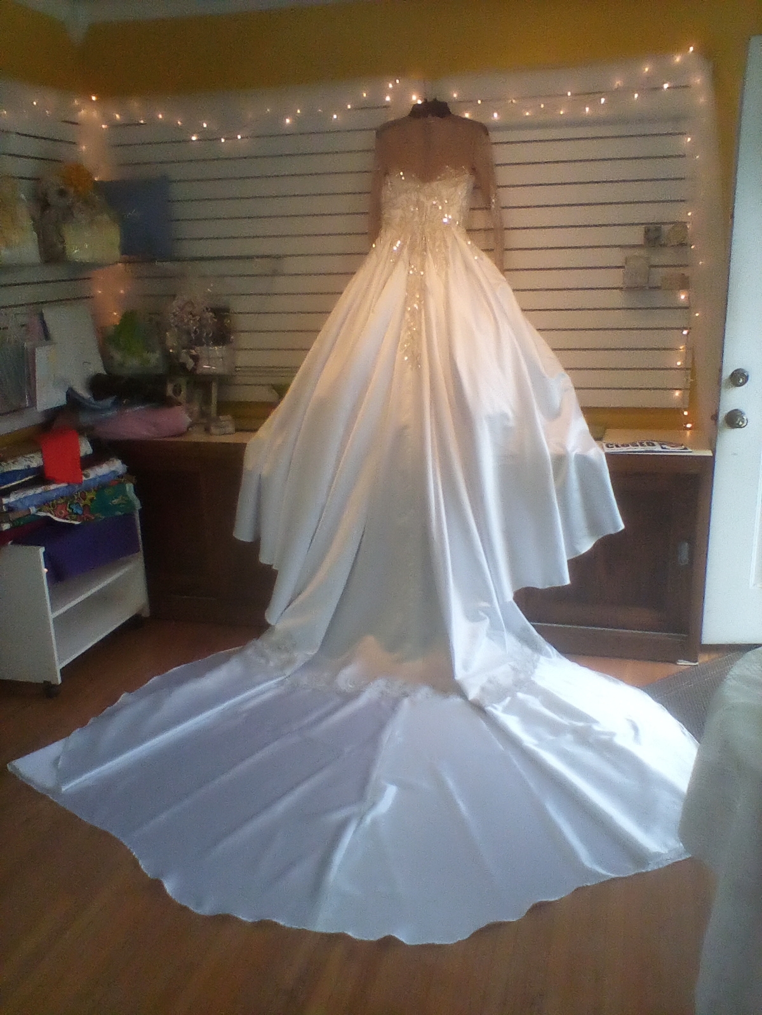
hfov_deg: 45.4
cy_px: 508
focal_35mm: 31
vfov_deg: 58.4
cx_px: 381
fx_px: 910
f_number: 2.4
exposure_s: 1/120
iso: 204
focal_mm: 2.38
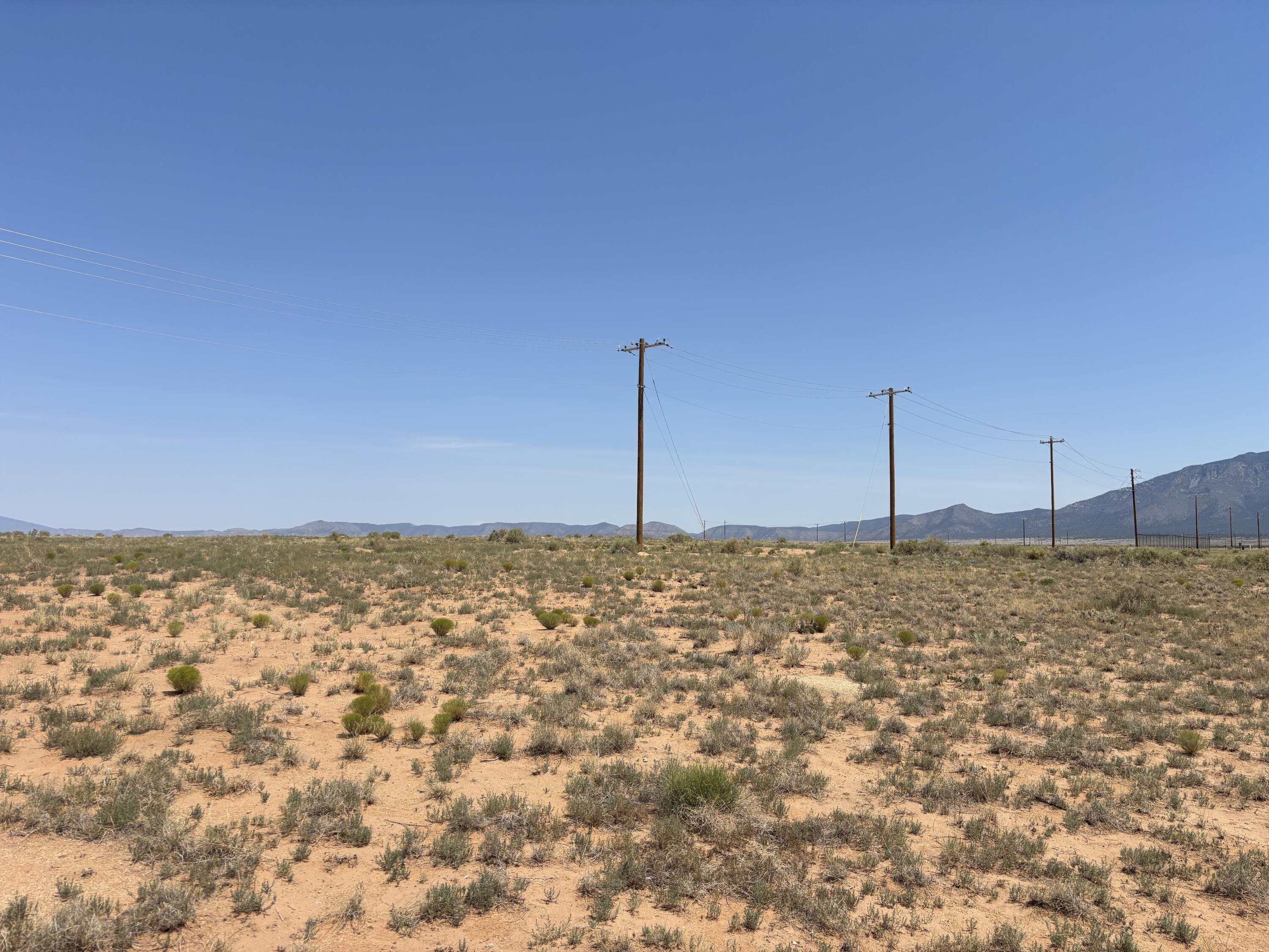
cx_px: 634
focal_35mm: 26
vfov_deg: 53.1
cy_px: 476
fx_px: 953
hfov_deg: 67.3
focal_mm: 5.96
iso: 50
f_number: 1.6
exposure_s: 1/5952
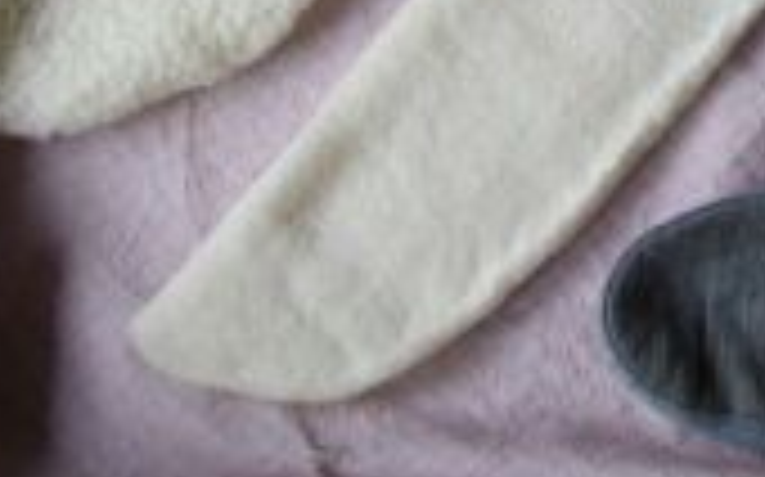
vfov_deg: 12.8
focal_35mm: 96
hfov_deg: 19.8
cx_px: 1008
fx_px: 2000
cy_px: -261
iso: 80
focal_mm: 5.7
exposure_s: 1/66
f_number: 2.9
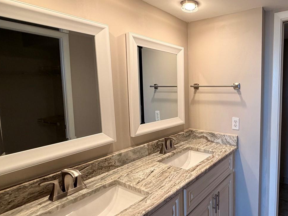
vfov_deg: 58.9
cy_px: 105
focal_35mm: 23
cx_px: 214
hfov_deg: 69.4
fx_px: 191
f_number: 2.2
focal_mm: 2.22
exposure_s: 1/120
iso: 160
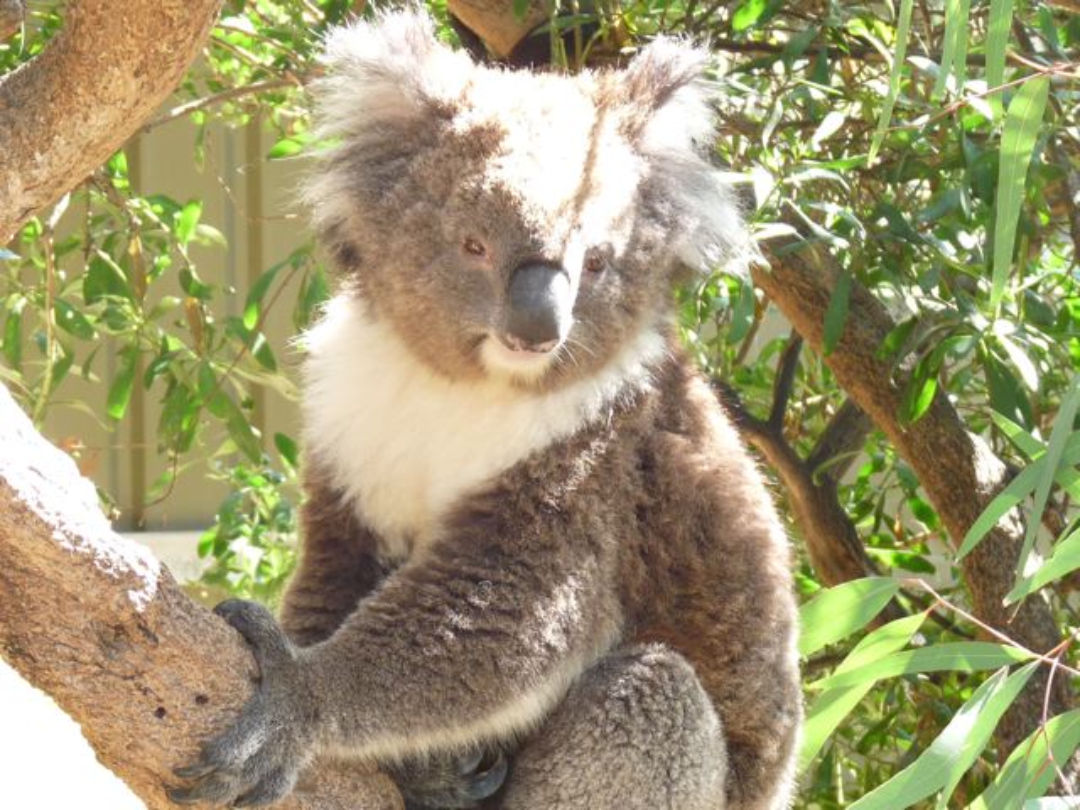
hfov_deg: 12.6
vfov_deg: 9.5
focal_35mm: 157
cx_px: 540
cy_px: 405
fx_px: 4898
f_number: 3.4
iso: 100
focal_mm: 16.1
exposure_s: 1/50
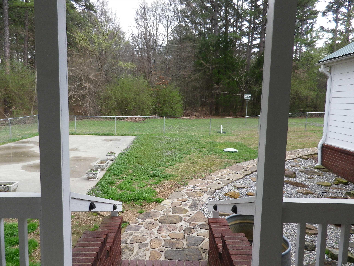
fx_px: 256
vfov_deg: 54.9
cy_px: 133
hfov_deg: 69.4
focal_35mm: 25
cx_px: 177
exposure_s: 1/100
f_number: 3.5
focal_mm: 4.5
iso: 80
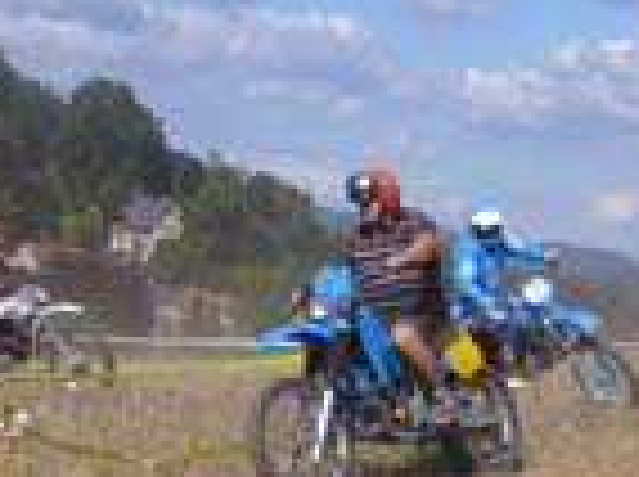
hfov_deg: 13.8
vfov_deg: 10.4
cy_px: 454
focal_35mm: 141
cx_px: 652
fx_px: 2598
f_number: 6.7
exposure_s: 1/500
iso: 100
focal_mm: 8.3
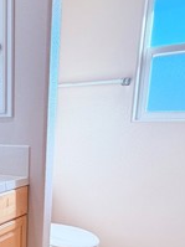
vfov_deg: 40.0
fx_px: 321
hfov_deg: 29.6
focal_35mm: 45
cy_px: 206
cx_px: -7
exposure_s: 1/120
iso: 80
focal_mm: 2.22
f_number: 2.2
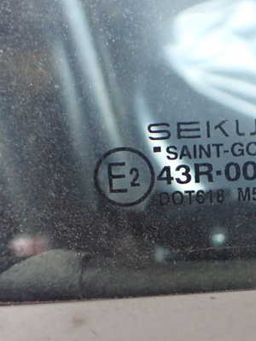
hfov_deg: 30.8
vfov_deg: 42.1
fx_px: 444
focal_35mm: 45
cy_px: 165
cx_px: 229
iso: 800
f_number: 2.3
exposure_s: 1/60
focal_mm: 5.4
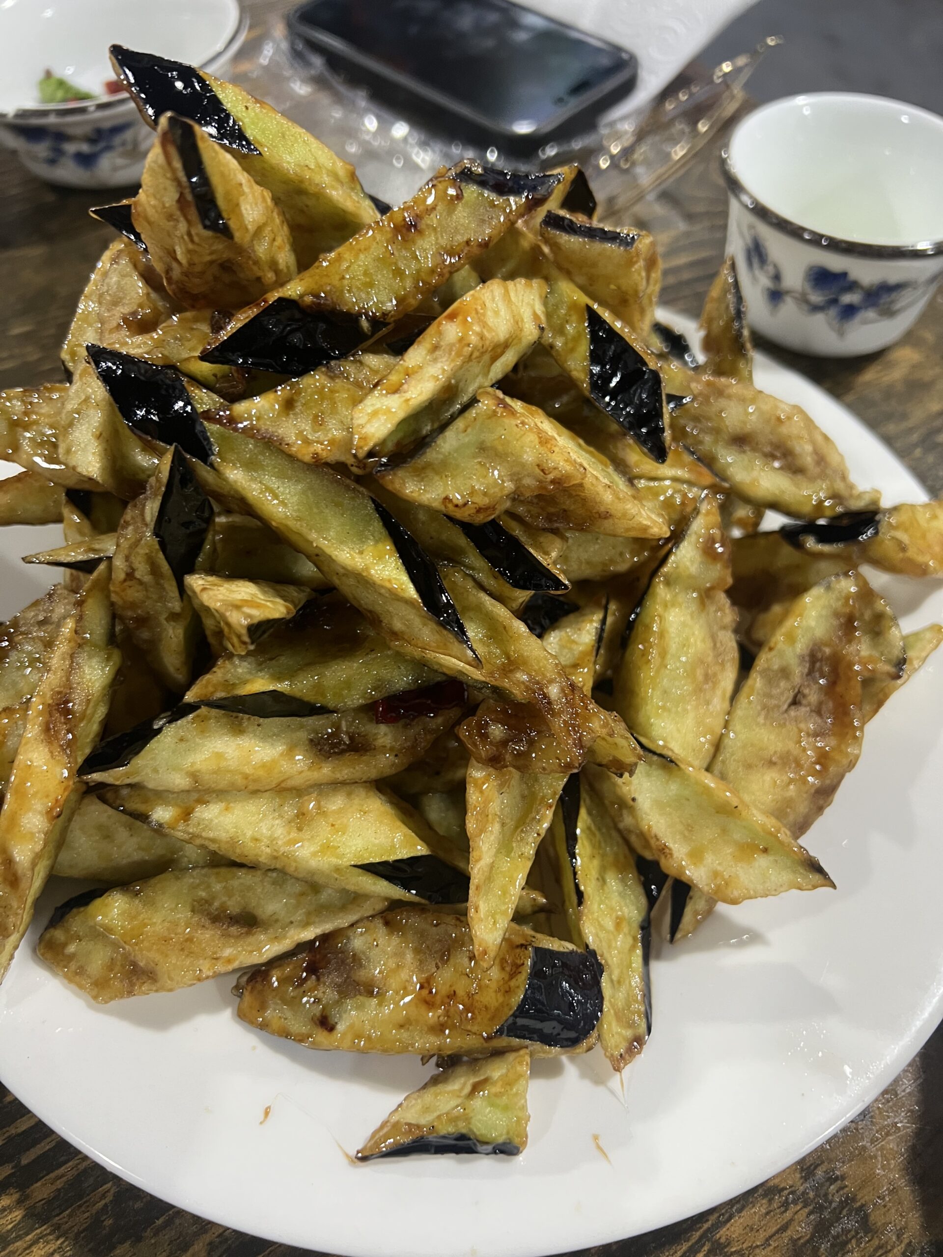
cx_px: 472
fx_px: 944
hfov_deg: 53.1
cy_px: 628
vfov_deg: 67.3
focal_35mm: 26
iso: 250
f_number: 1.5
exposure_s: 1/50
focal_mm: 5.7
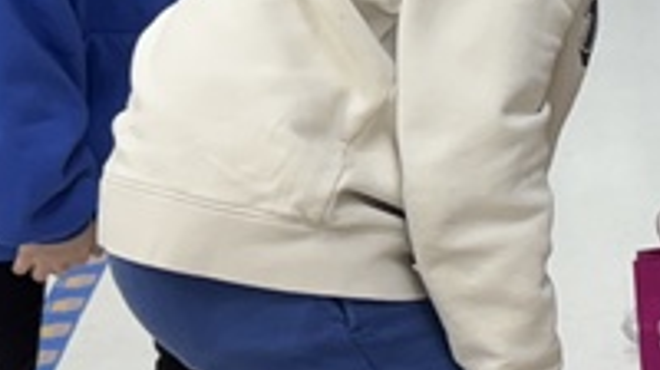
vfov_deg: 9.0
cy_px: 139
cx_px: 1063
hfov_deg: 14.6
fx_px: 2343
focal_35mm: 134
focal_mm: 6.76
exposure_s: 1/120
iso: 125
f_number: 1.78
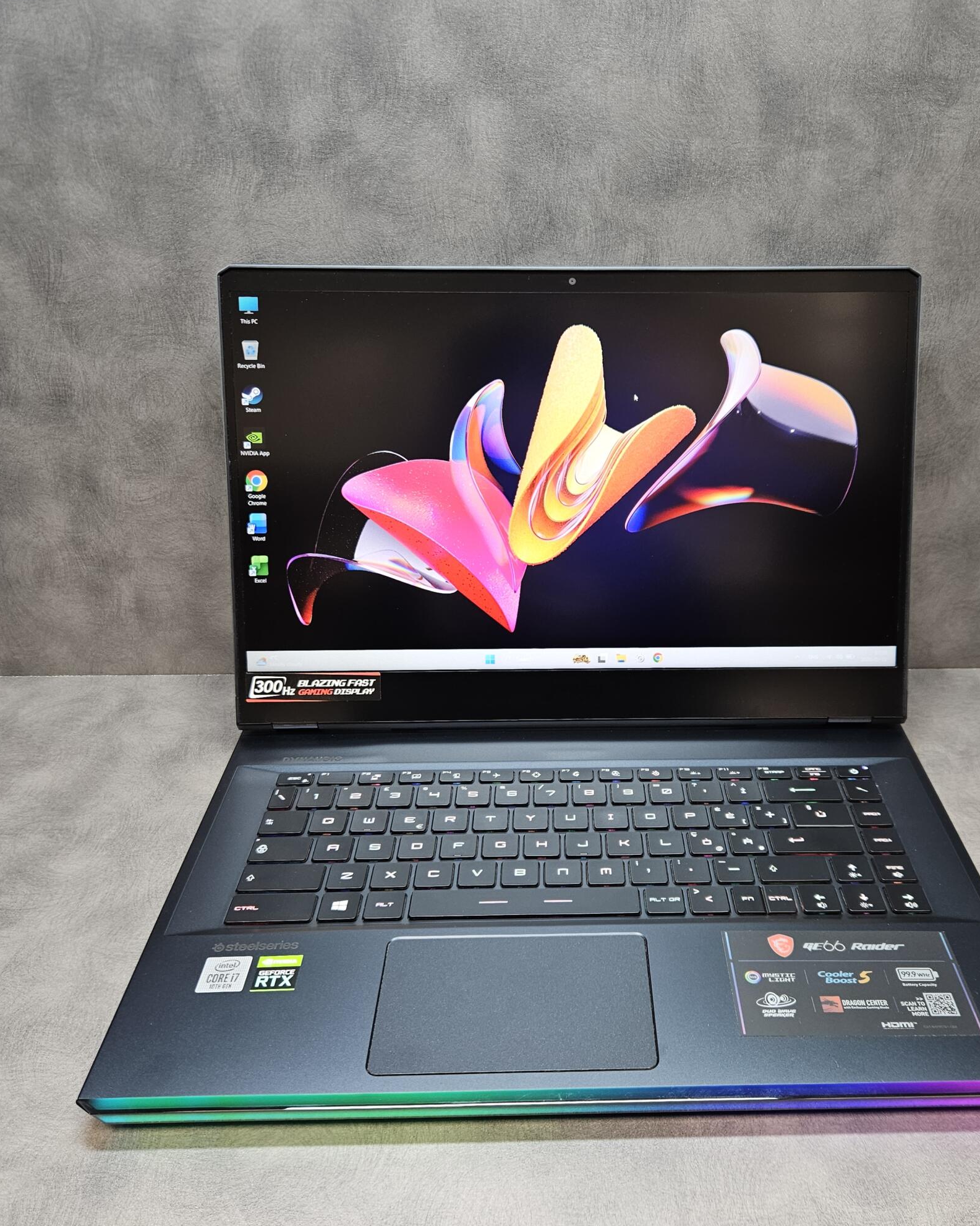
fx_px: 1052
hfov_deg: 49.6
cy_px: 635
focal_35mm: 29
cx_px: 590
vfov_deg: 60.4
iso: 160
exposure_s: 1/100
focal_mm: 5.4
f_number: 1.8
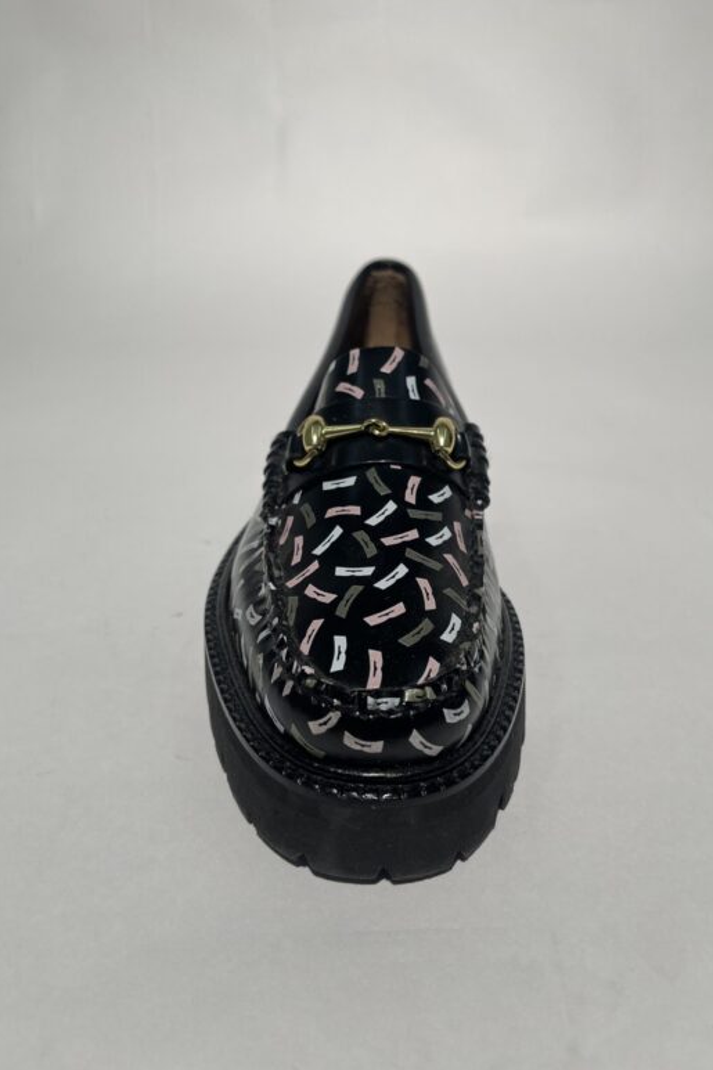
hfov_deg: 46.4
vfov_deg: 65.5
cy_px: 519
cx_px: 365
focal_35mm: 28
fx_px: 832
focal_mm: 5.1
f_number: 1.6
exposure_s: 1/344
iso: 50
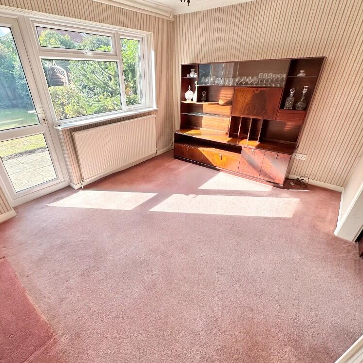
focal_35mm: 17
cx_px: 163
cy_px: 187
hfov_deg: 83.7
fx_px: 202
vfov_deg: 83.9
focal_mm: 2.22
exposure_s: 1/159
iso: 40
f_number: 2.2
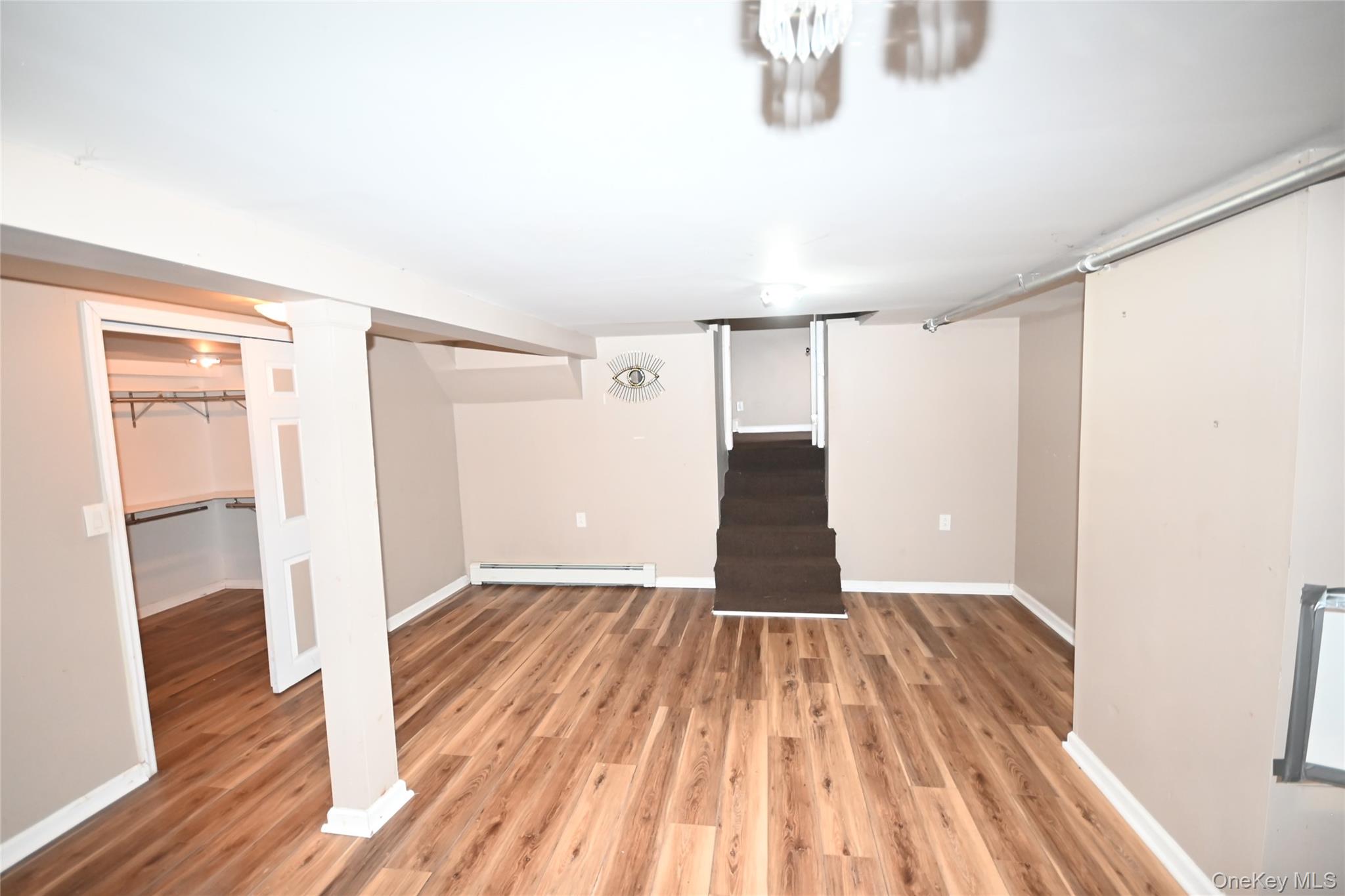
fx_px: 560
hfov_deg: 100.4
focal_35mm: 15
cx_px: 672
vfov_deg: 77.3
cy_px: 448
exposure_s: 1/60
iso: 1800
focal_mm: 10
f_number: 4
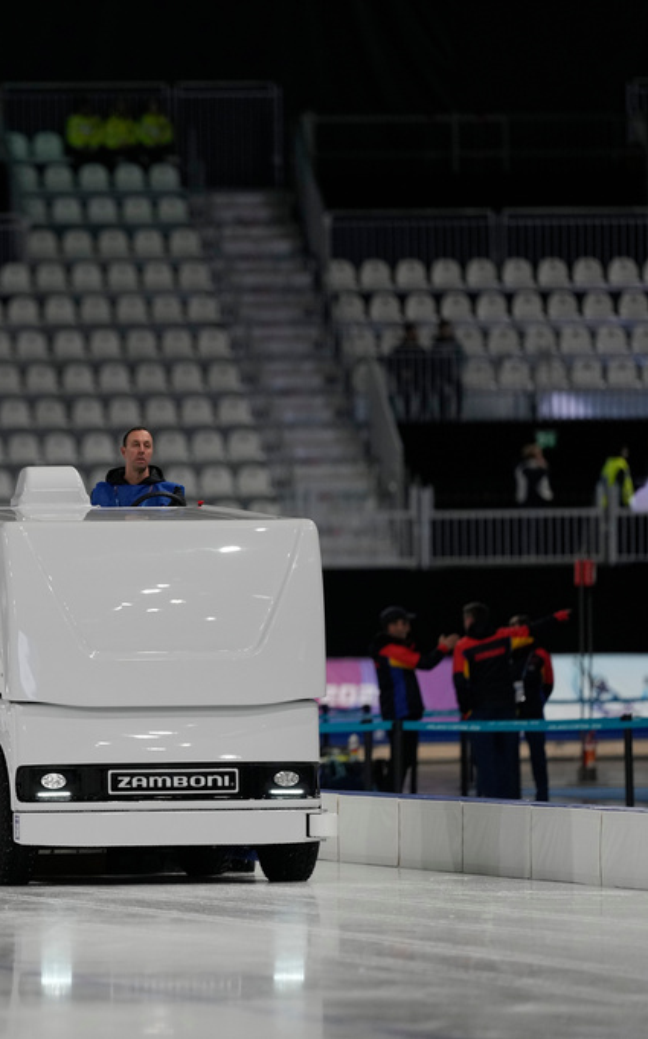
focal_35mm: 460
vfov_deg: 4.6
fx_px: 13012
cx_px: -34
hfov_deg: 2.9
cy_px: 520
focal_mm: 300
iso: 1250
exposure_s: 1/2000
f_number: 2.8
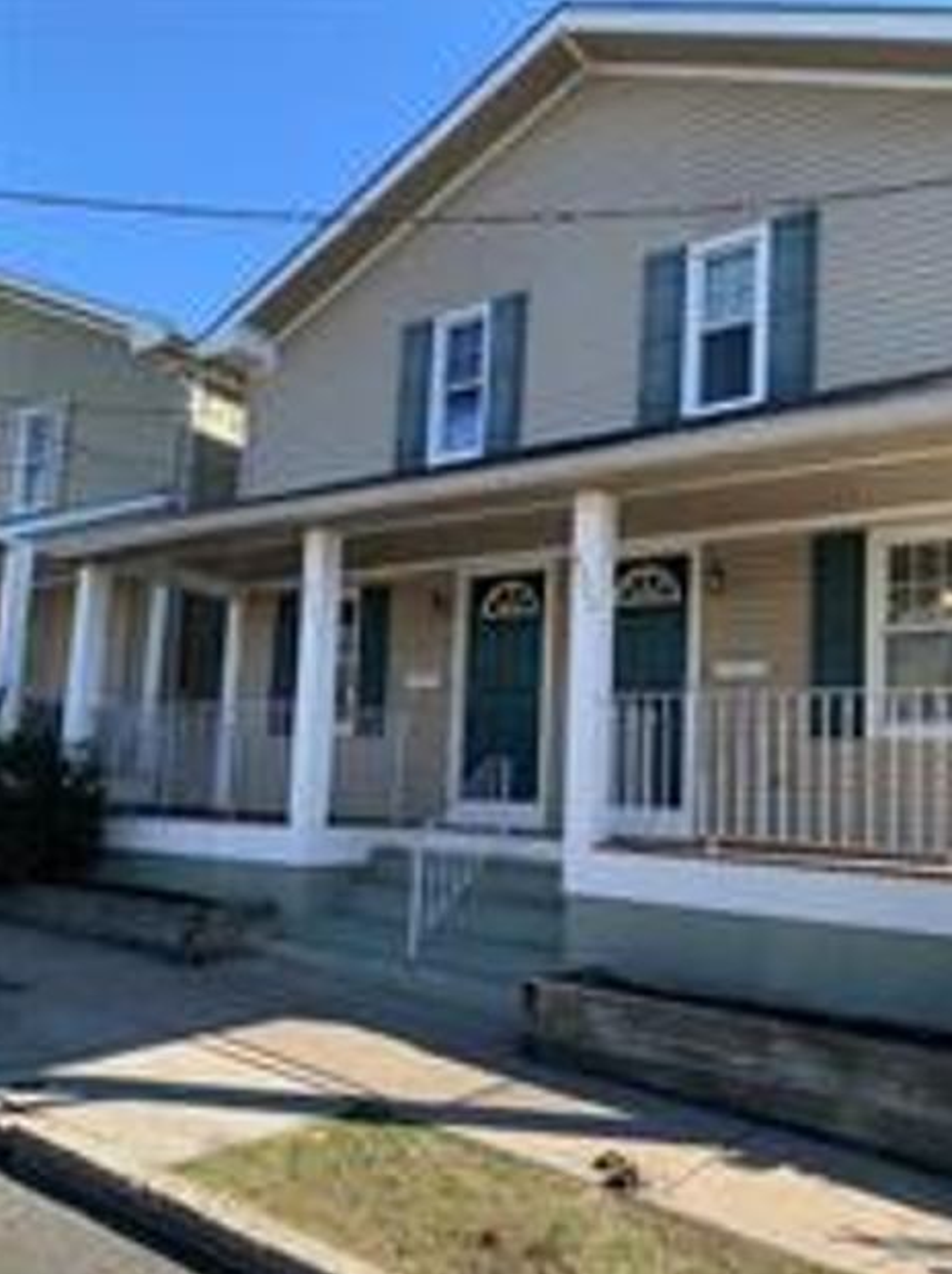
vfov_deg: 63.4
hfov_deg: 49.6
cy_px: 680
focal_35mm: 28
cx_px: 501
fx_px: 1029
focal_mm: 4.25
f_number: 1.8
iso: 25
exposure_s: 1/711
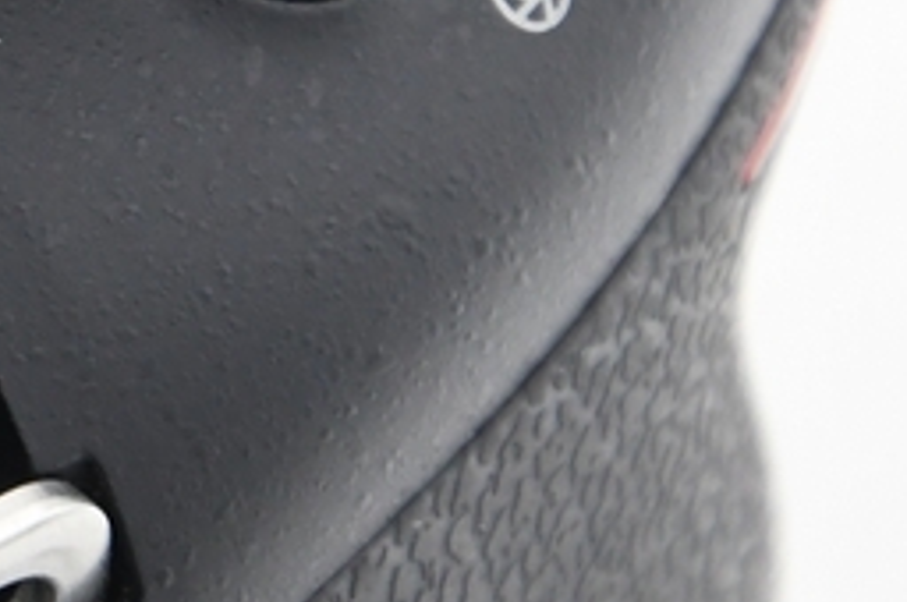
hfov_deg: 2.9
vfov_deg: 1.9
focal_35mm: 704
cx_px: -872
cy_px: -280
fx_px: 17714
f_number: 7.1
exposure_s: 1/125
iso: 1250
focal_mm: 80
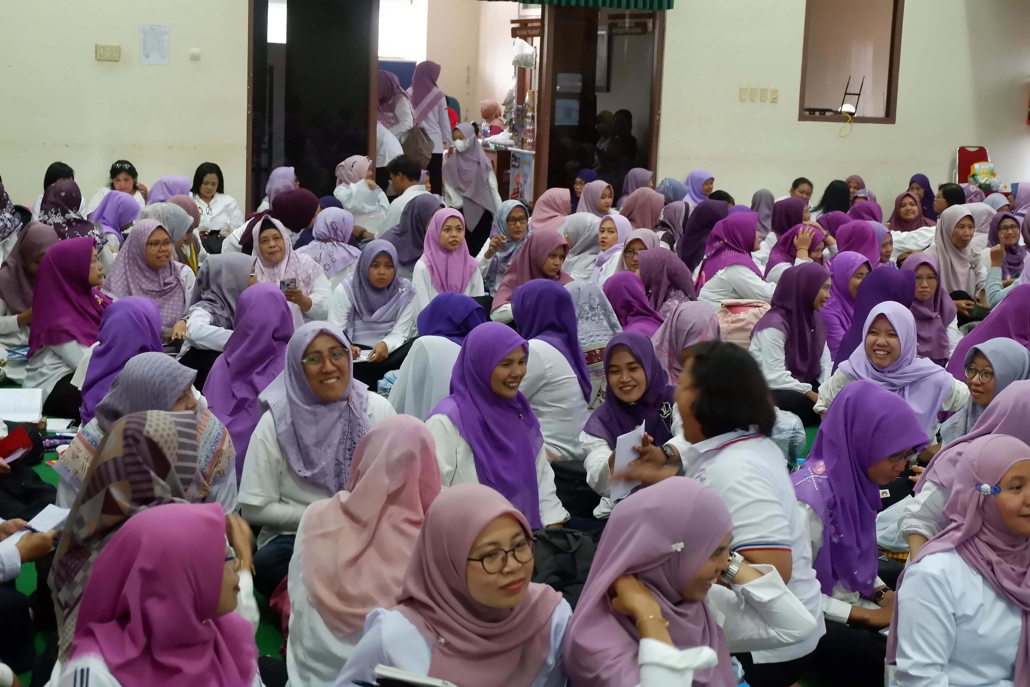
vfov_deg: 23.8
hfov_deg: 35.1
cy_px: 344
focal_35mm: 57
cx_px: 515
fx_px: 1631
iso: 3200
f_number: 5.3
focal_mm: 38.7
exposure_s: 1/30
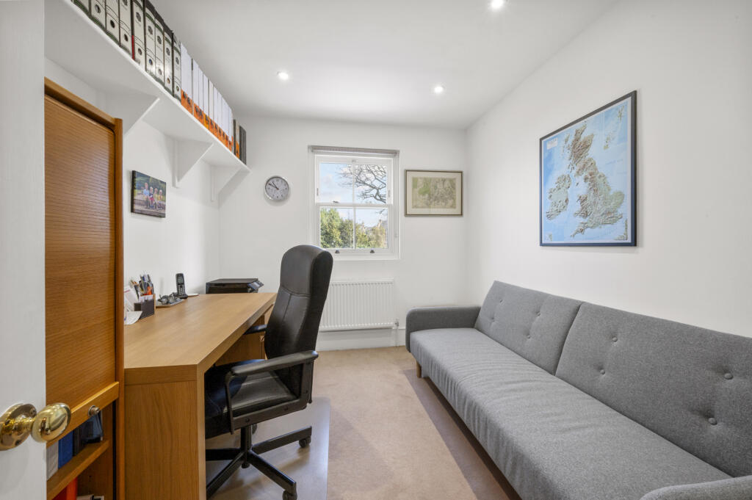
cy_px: 250
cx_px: 376
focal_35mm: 14
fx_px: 292
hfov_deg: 104.3
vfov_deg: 81.1
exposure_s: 1/2.5
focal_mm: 14
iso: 200
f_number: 16
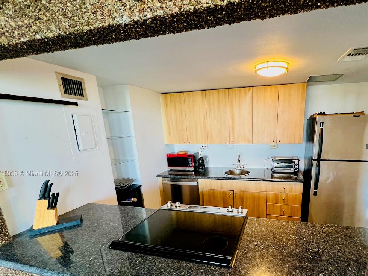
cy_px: 174
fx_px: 181
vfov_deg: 73.3
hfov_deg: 89.6
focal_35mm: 17
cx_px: 225
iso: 125
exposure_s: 1/60
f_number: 1.8
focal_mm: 1.57
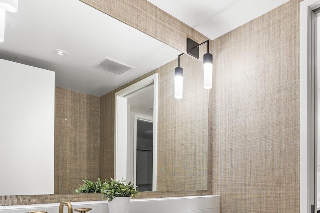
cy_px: 181
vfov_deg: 43.4
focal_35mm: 28
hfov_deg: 64.0
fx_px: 249
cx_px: 210
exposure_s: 1/5
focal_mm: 16
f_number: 8
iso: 125
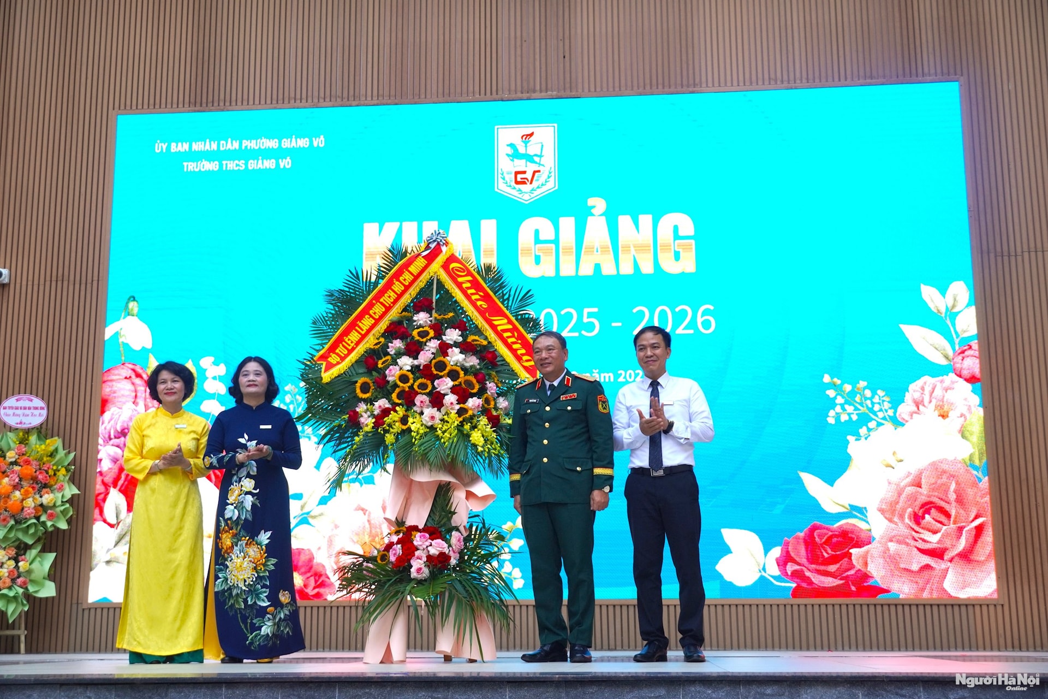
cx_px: 524
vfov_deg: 28.1
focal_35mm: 48
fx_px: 1397
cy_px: 350
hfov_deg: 41.1
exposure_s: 1/160
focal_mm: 32
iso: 200
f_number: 4.5
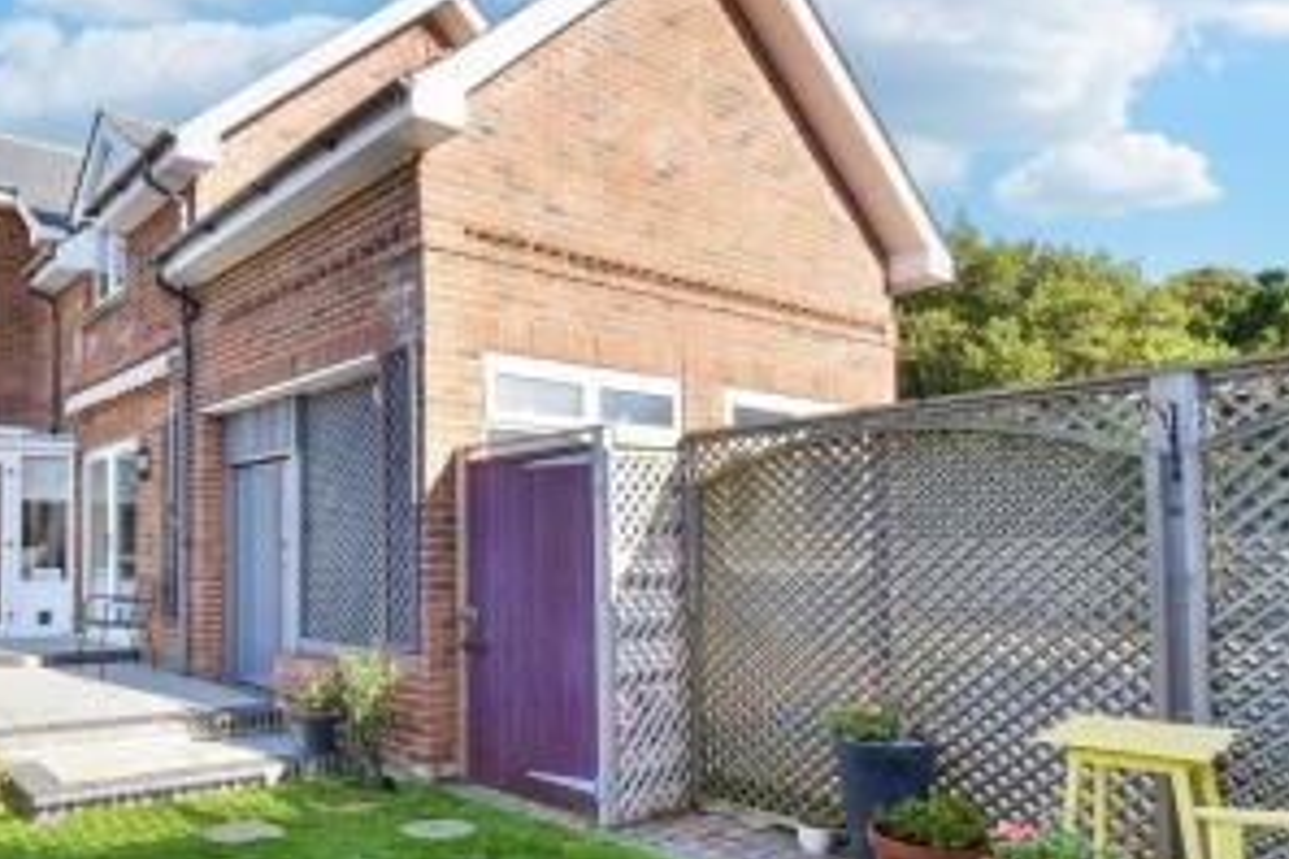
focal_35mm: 24
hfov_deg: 67.7
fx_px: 859
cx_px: 282
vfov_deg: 52.7
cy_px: 527
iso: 160
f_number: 8
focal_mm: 10
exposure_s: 1/100
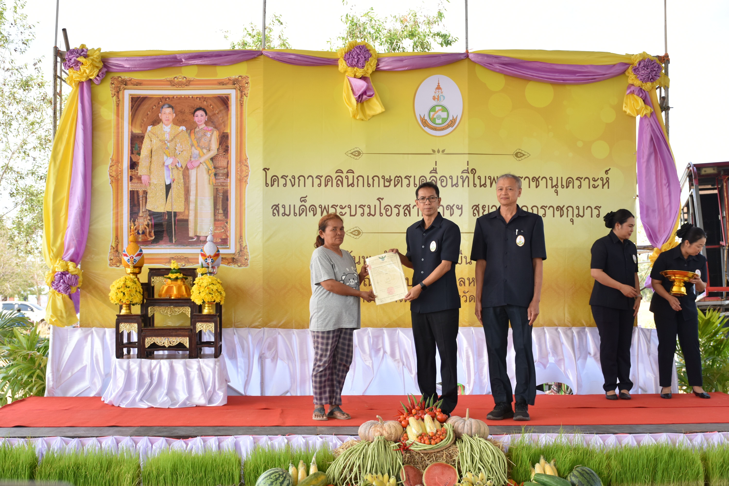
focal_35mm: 51
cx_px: 364
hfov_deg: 38.9
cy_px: 243
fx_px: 1033
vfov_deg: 26.5
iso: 140
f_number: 4.2
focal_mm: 34
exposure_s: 1/250
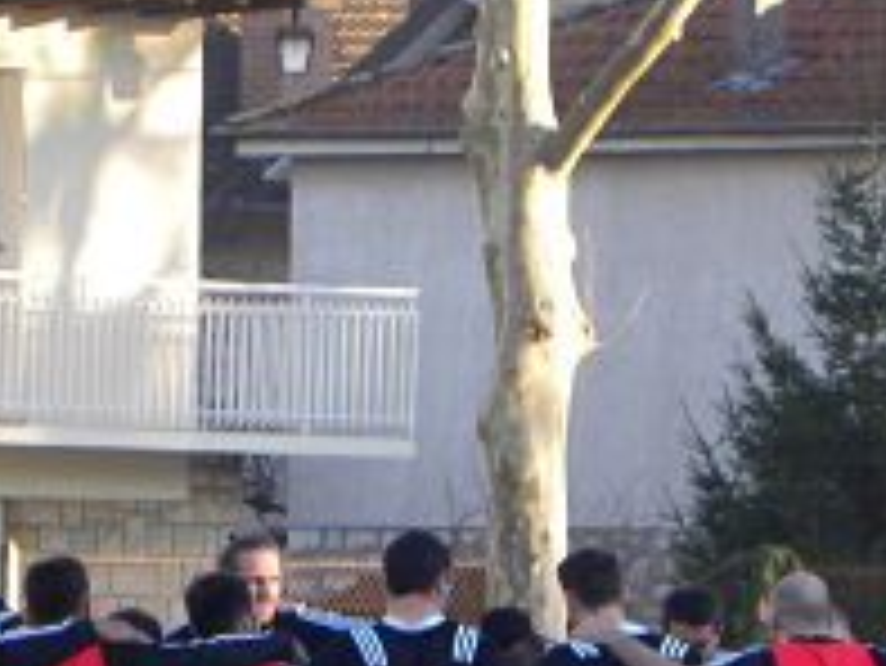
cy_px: 662
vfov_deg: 1.7
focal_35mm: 885
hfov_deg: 2.2
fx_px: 22665
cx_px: 261
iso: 64
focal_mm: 51.8
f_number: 4.5
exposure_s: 1/59.4
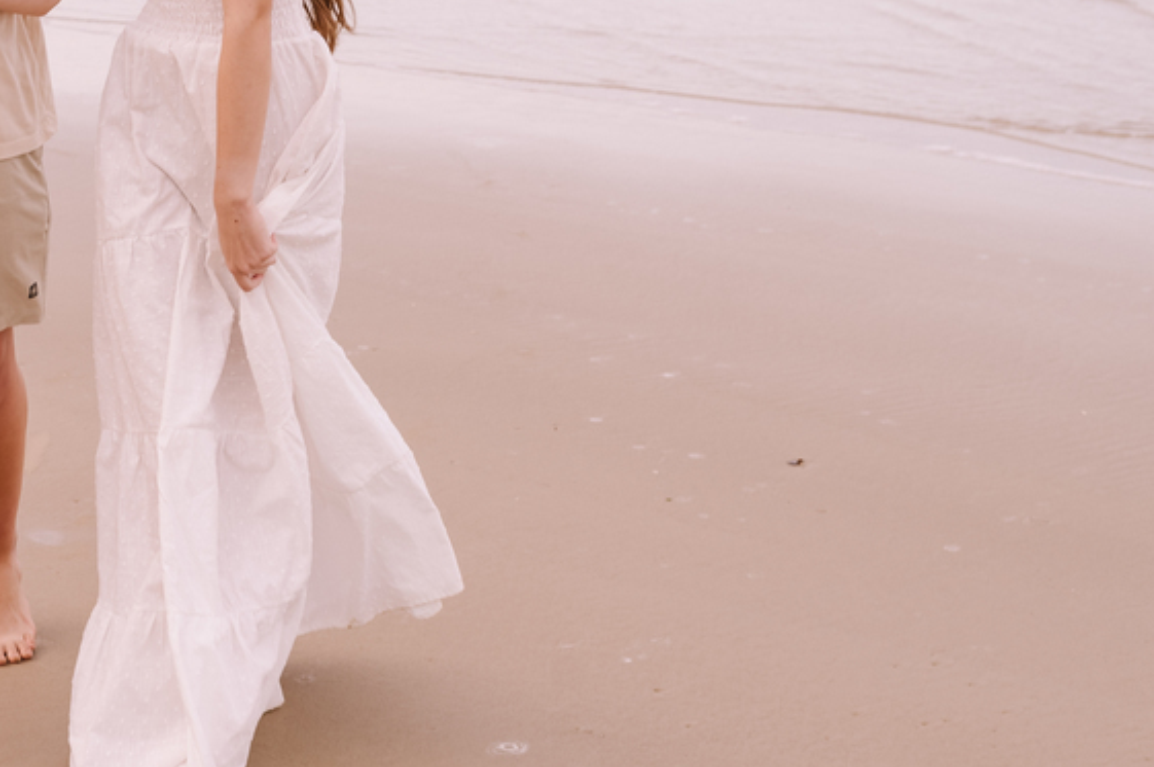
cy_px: 119
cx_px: 212
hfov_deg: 18.9
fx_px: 3427
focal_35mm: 107
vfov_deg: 12.7
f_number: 5
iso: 200
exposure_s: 1/400
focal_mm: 50
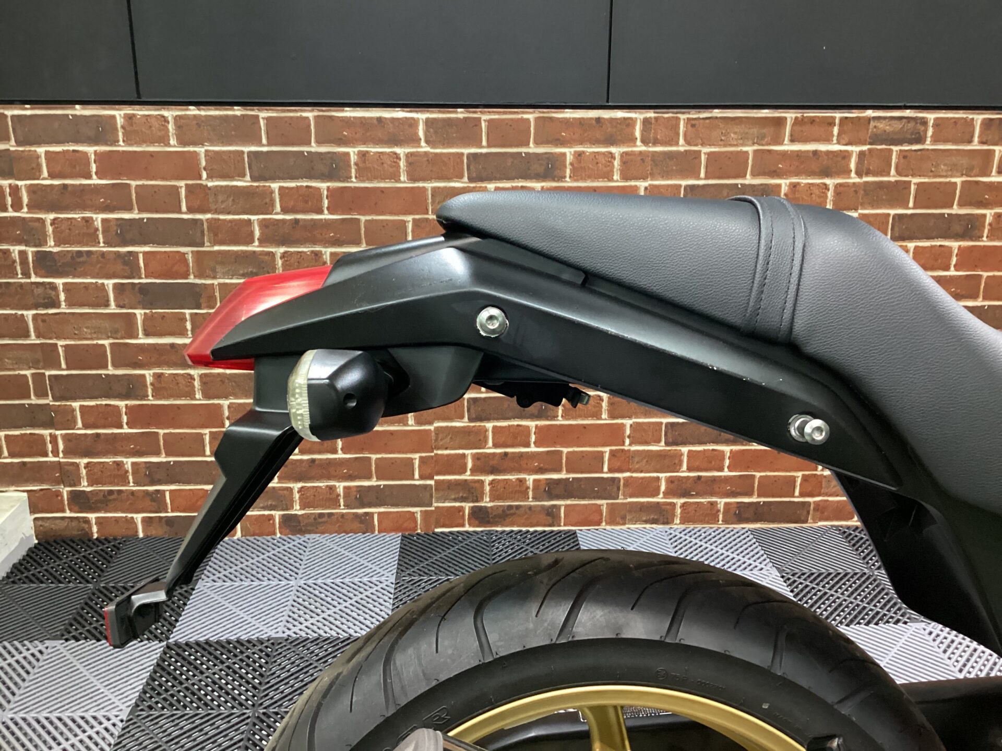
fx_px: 897
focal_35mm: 31
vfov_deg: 45.4
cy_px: 376
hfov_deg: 58.4
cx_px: 501
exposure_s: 1/30
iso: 400
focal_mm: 3.3
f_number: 2.4
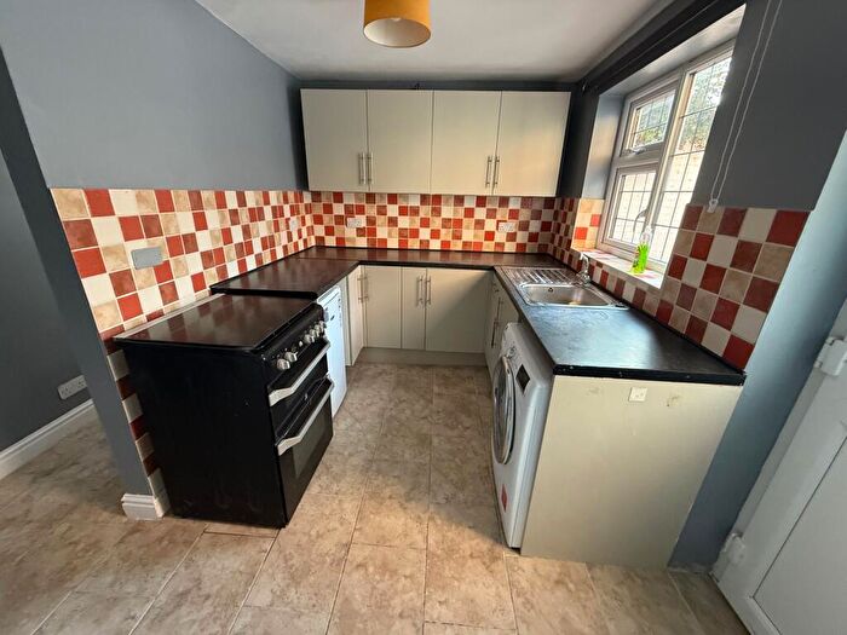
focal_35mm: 14
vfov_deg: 85.7
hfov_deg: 102.1
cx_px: 424
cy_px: 318
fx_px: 343
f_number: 2.2
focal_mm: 2.22
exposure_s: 1/63
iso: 320
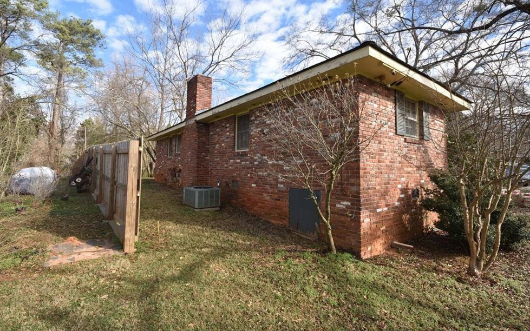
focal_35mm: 16
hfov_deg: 97.8
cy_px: 151
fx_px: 231
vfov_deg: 71.1
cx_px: 267
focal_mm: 10
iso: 200
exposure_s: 1/250
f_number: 7.1
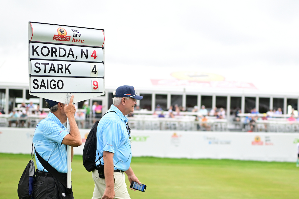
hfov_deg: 30.4
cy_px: 131
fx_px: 548
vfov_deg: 20.5
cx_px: 193
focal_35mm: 66
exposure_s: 1/6400
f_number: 1.2
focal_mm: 35
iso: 640
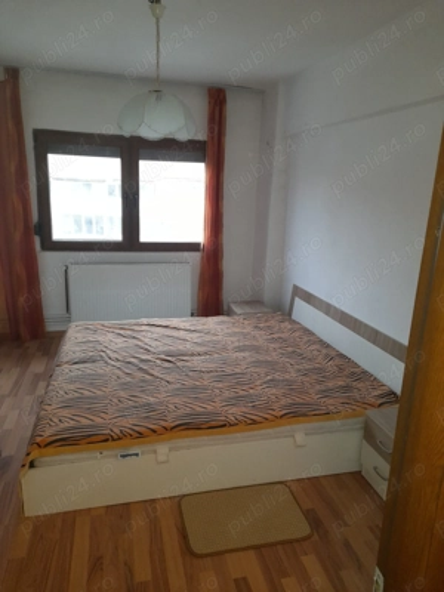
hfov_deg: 54.9
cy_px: 296
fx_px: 428
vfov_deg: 69.4
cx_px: 222
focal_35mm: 25
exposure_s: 1/50
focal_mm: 4.6
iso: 250
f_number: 2
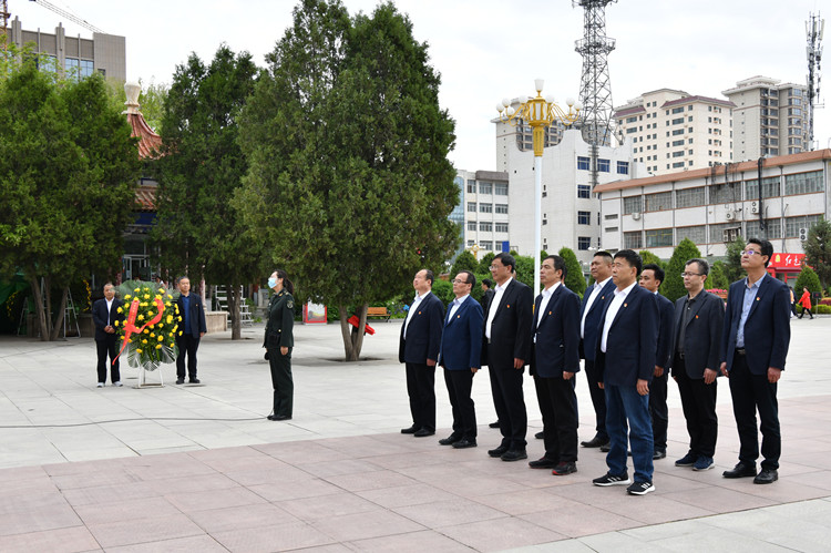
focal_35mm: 35
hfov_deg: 54.5
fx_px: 807
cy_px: 276
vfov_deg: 37.8
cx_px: 416
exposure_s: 1/640
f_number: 11
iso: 800
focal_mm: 35
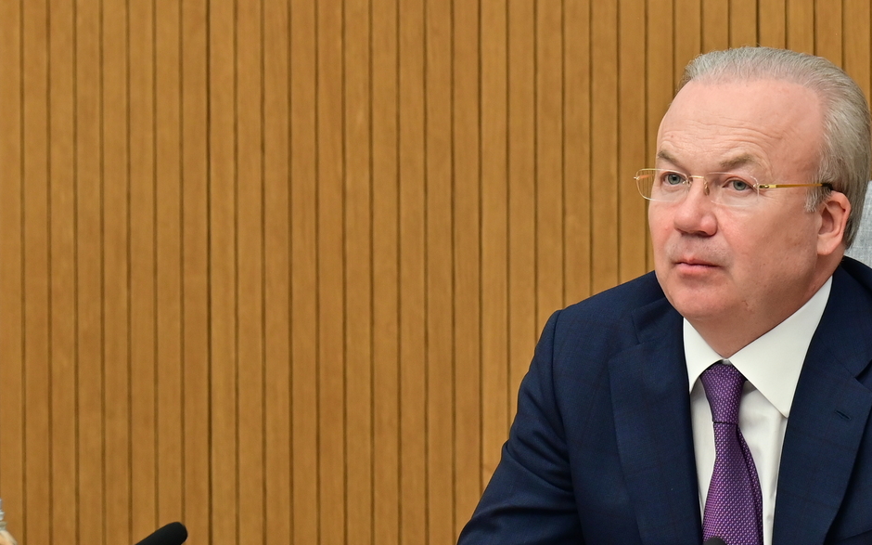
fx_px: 12379
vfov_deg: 2.5
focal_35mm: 521
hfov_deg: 4.0
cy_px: 319
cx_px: 618
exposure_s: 1/125
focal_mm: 200
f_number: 4
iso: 800
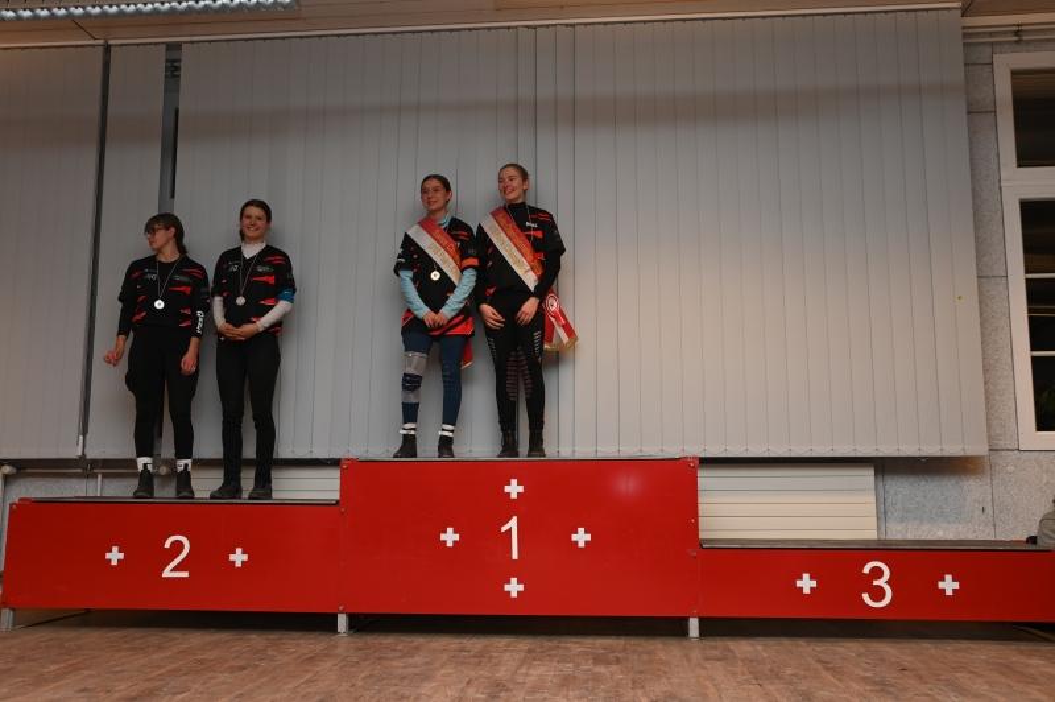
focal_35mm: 34
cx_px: 528
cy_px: 351
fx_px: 996
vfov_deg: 38.8
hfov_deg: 55.8
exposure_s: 1/60
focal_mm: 34
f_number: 7.1
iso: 800
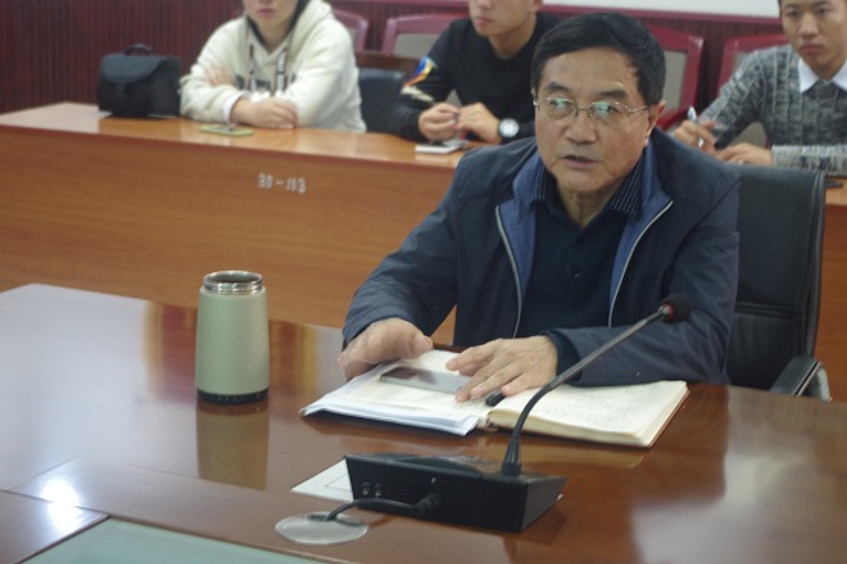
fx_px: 1929
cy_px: 282
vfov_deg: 16.6
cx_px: 424
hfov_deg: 24.8
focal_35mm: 82
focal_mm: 55
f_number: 5.6
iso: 800
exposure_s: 1/8
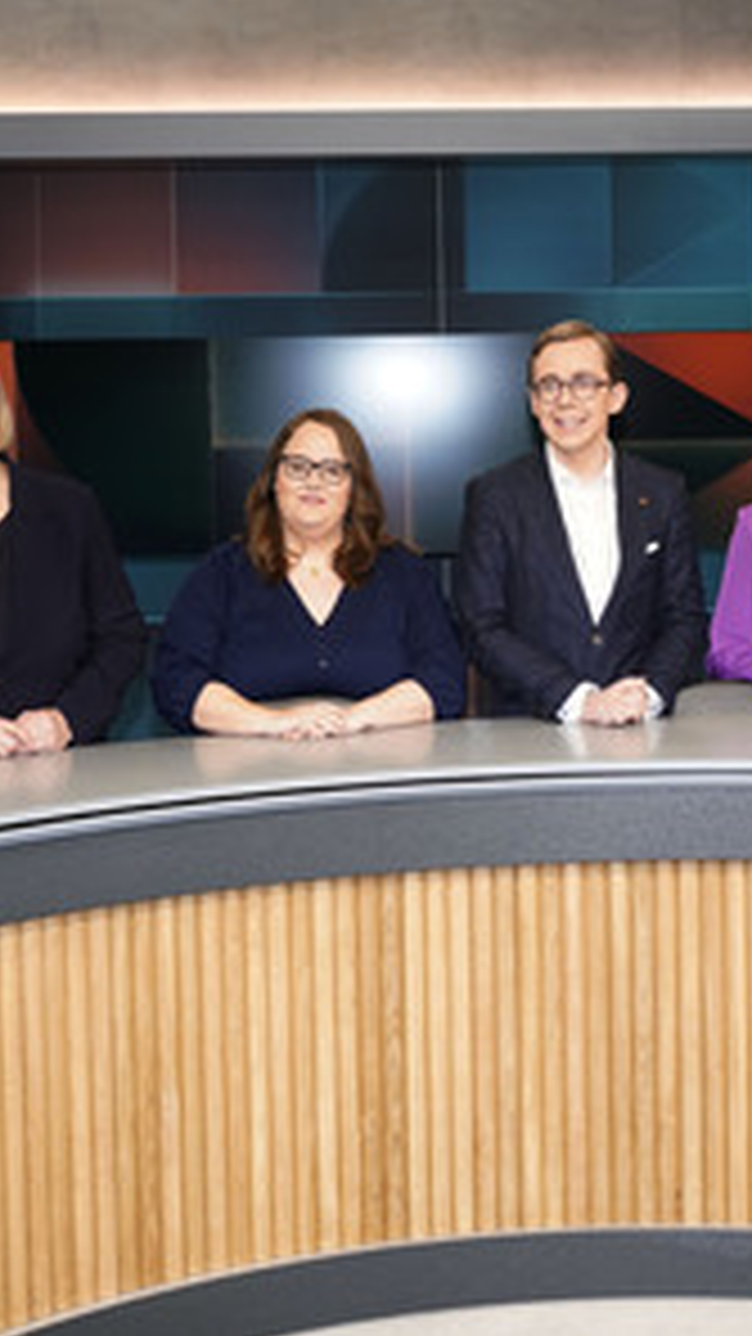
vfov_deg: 38.5
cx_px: 466
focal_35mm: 54
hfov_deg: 22.2
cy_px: 670
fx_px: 1915
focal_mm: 34
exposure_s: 1/160
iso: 2000
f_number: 5
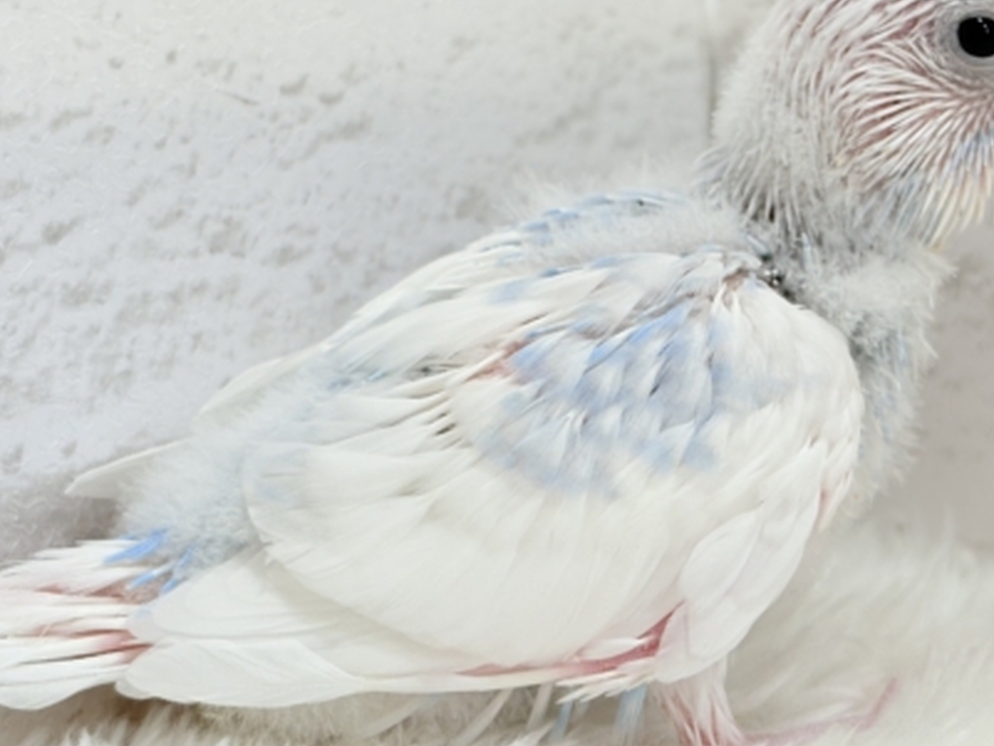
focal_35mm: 83
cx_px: 518
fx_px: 2384
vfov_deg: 17.8
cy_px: 297
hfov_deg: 23.5
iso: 40
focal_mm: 5.96
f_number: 1.6
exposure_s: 1/50
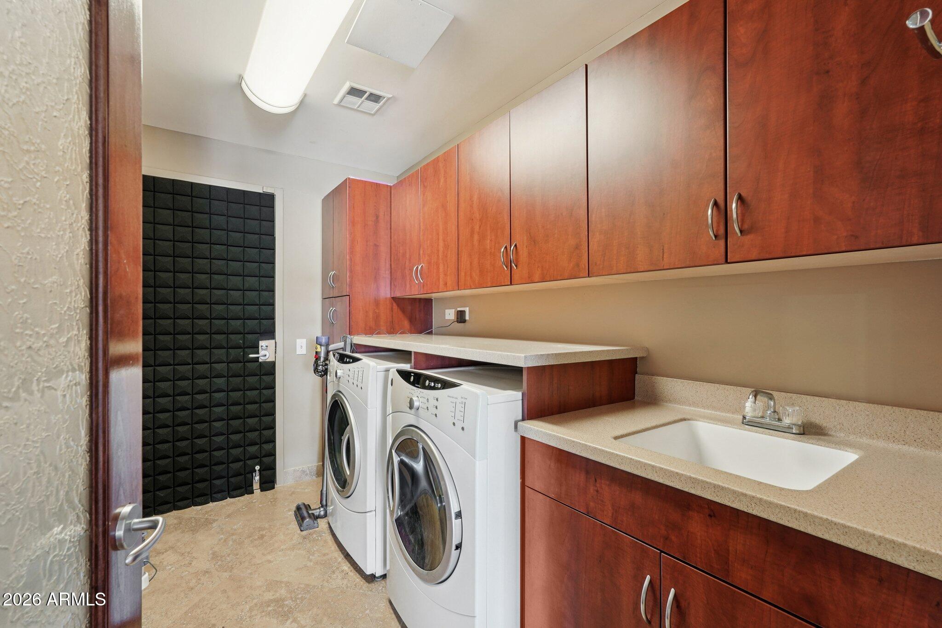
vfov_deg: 73.7
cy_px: 314
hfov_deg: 96.7
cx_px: 471
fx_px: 419
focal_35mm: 16
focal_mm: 16
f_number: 8
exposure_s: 1/2
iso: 400
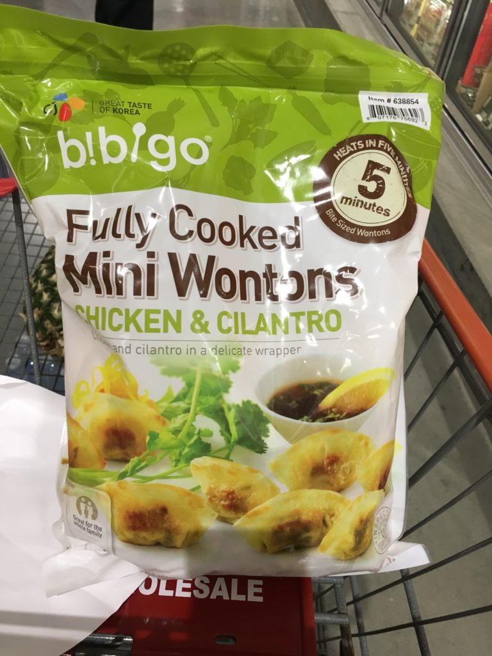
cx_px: 246
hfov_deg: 48.2
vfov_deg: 61.7
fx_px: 550
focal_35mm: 29
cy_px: 328
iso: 80
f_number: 2.2
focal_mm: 4.15
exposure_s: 1/30
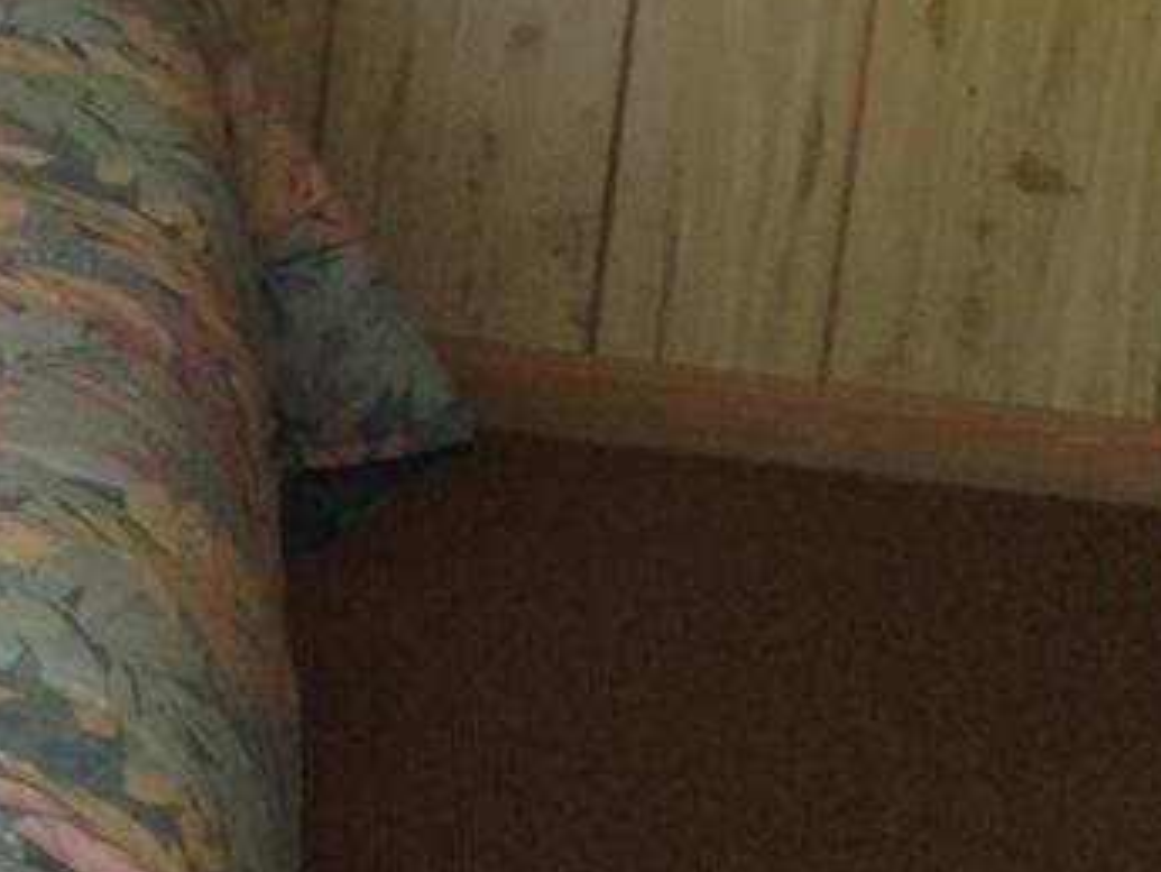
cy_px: -236
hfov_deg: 11.0
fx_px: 5234
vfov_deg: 9.4
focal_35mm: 156
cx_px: -1487
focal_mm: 4.12
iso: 50
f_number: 2.4
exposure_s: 1/30
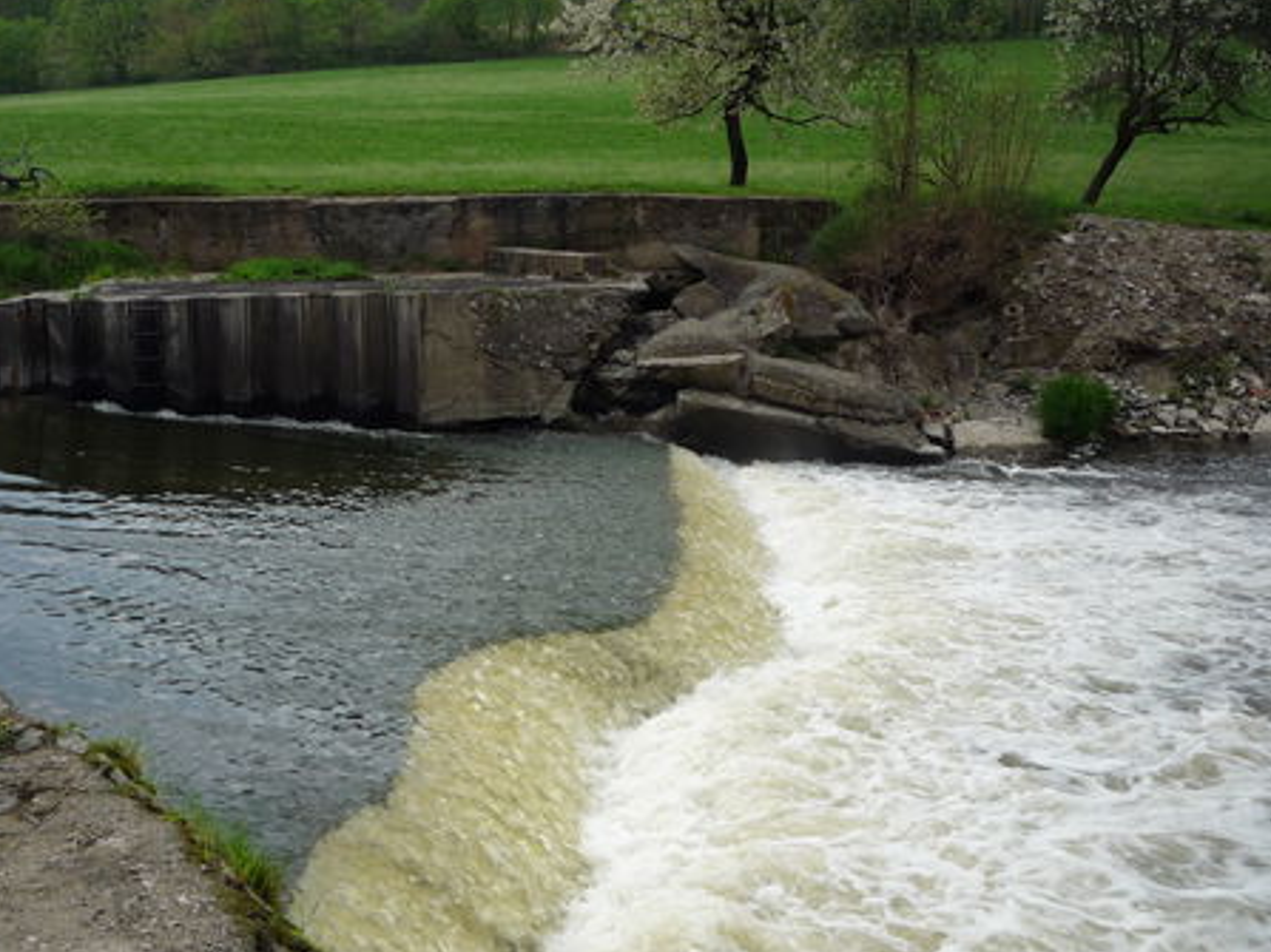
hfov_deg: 43.5
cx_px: 463
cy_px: 529
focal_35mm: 43
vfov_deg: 33.5
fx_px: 1578
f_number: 4
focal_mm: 5.2
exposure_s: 1/125
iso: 100
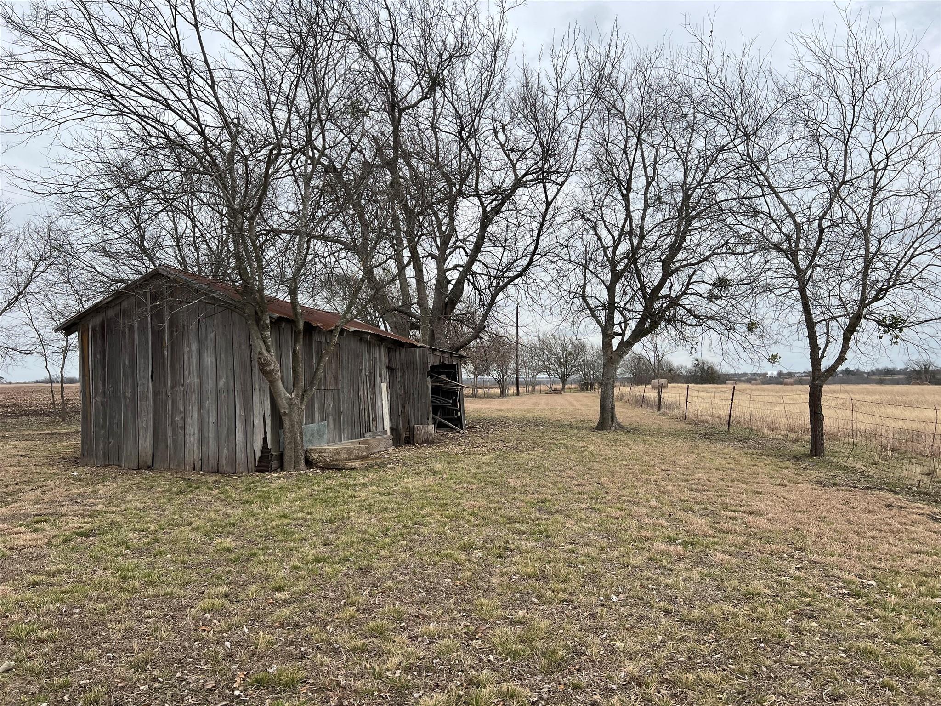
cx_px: 470
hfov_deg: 67.3
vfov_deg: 53.1
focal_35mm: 26
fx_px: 707
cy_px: 353
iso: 50
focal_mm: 5.7
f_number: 1.5
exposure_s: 1/1724
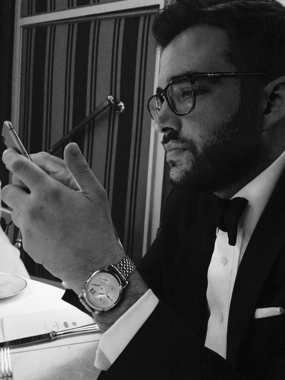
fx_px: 362
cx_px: 142
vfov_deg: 55.4
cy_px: 190
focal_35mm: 33
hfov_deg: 42.9
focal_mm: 4.12
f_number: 2.4
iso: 800
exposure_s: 1/15
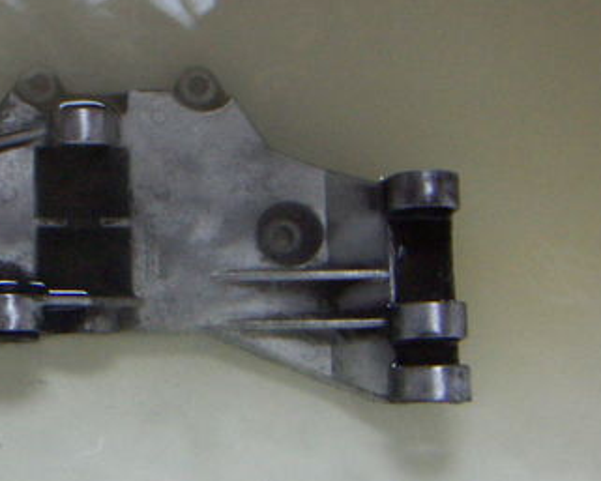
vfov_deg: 21.9
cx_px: 90
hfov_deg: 26.4
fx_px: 1245
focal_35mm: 70
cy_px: 270
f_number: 2.8
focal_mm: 4.7
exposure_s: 1/50
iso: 160
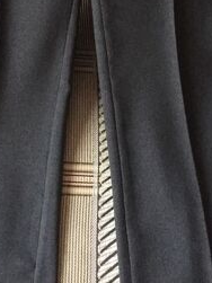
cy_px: 21
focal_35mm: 74
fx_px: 605
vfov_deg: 25.4
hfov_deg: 19.8
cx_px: 74
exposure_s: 1/17
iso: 400
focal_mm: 4.15
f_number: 2.2
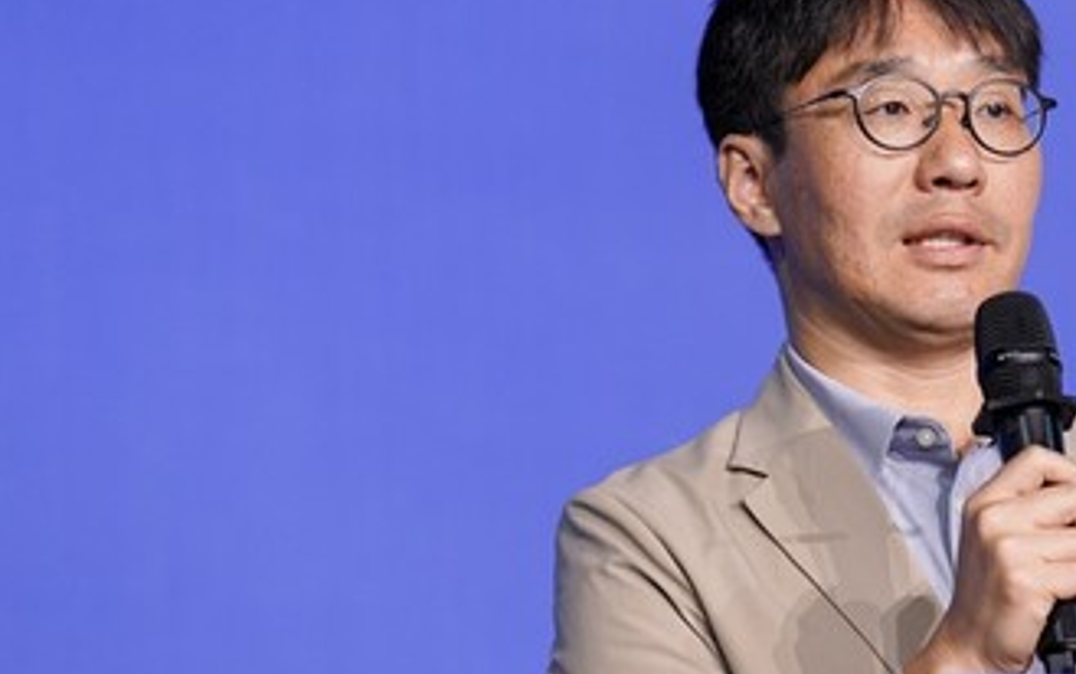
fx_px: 8890
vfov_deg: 4.3
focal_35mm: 303
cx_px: 654
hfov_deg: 6.9
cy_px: 291
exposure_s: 1/125
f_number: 2.8
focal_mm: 163
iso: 800
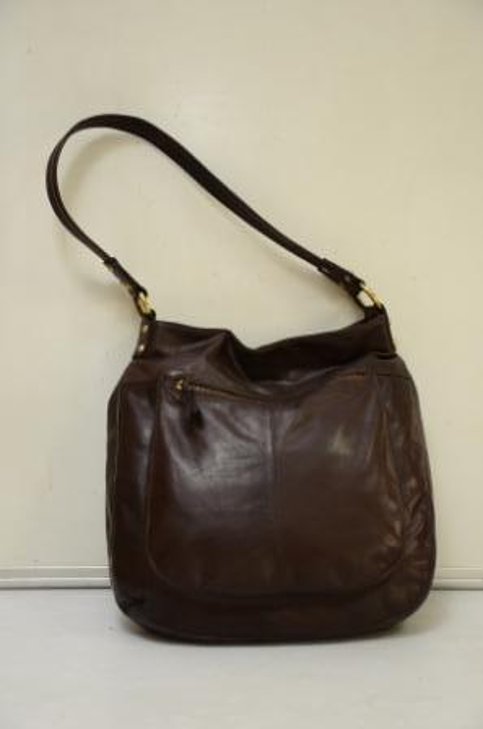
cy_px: 364
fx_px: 1515
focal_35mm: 75
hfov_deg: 18.1
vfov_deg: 27.0
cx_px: 242
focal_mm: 50
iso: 1000
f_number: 5
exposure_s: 1/80
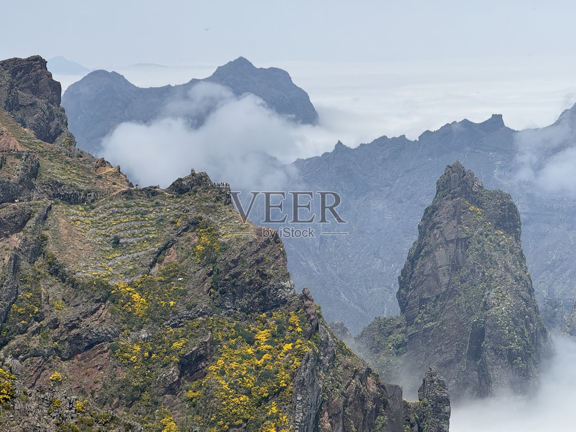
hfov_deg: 16.4
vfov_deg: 12.3
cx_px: 288
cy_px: 216
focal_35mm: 120
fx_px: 1997
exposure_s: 1/2283
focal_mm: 15.66
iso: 50
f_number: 2.8
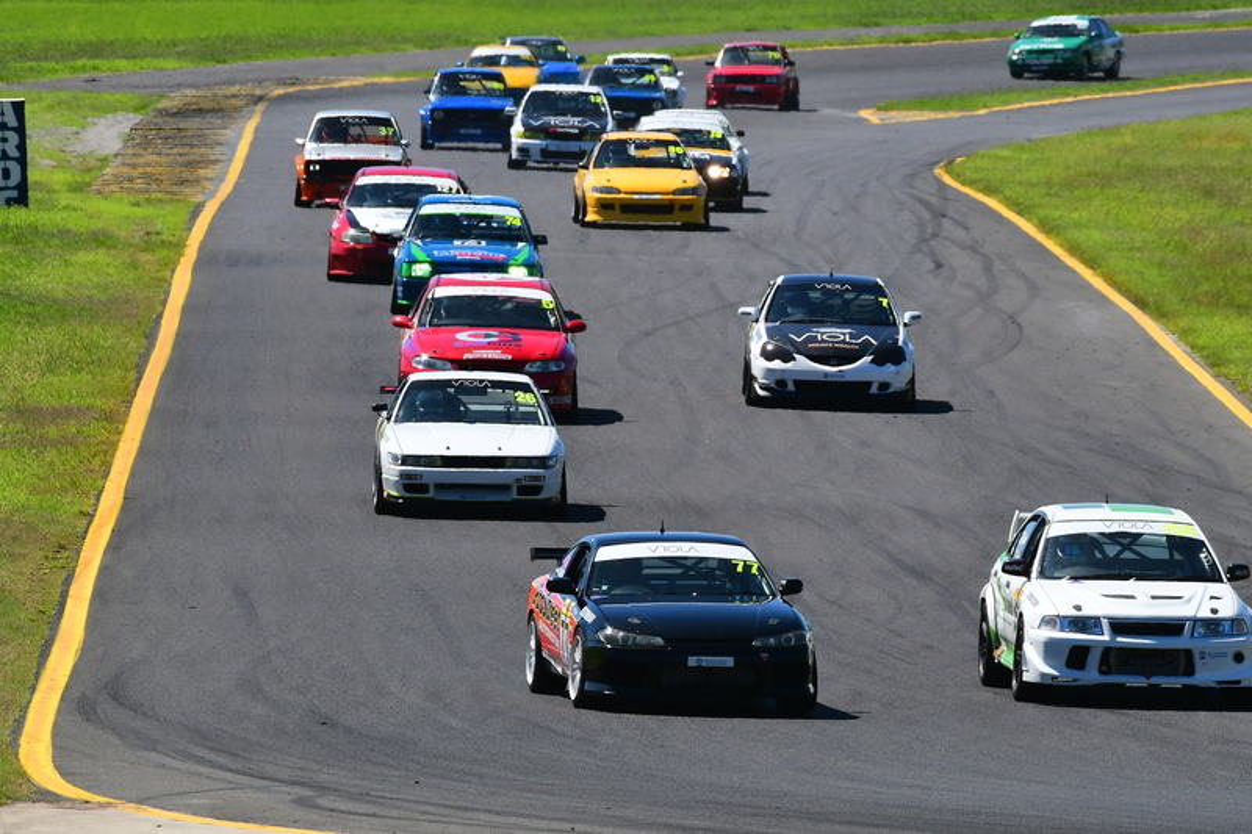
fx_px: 20339
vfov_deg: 2.3
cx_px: 626
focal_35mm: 585
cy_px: 417
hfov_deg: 3.5
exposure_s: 1/640
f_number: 13
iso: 500
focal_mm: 390
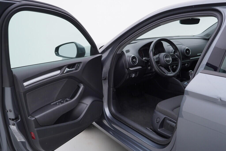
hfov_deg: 53.1
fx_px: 226
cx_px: 113
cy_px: 76
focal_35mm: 36
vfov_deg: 36.9
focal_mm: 24
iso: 125
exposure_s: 1/60
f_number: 3.5
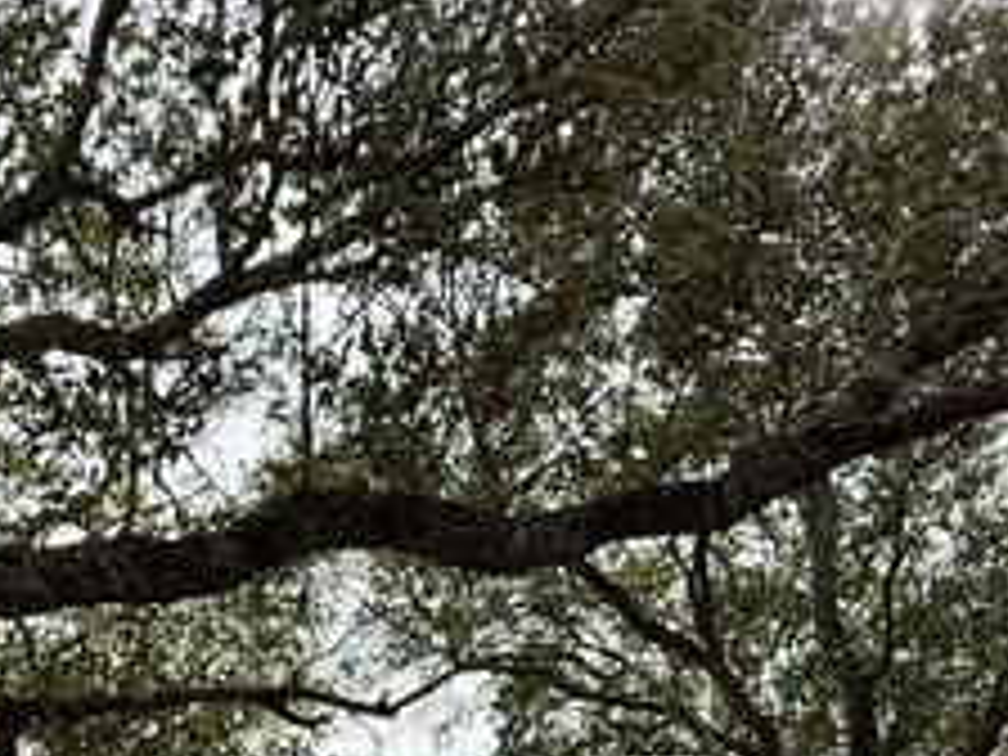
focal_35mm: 40
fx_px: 1165
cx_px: 153
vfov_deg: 29.5
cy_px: 963
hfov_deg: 43.8
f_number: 2.2
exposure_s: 1/1901
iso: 64
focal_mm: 2.22
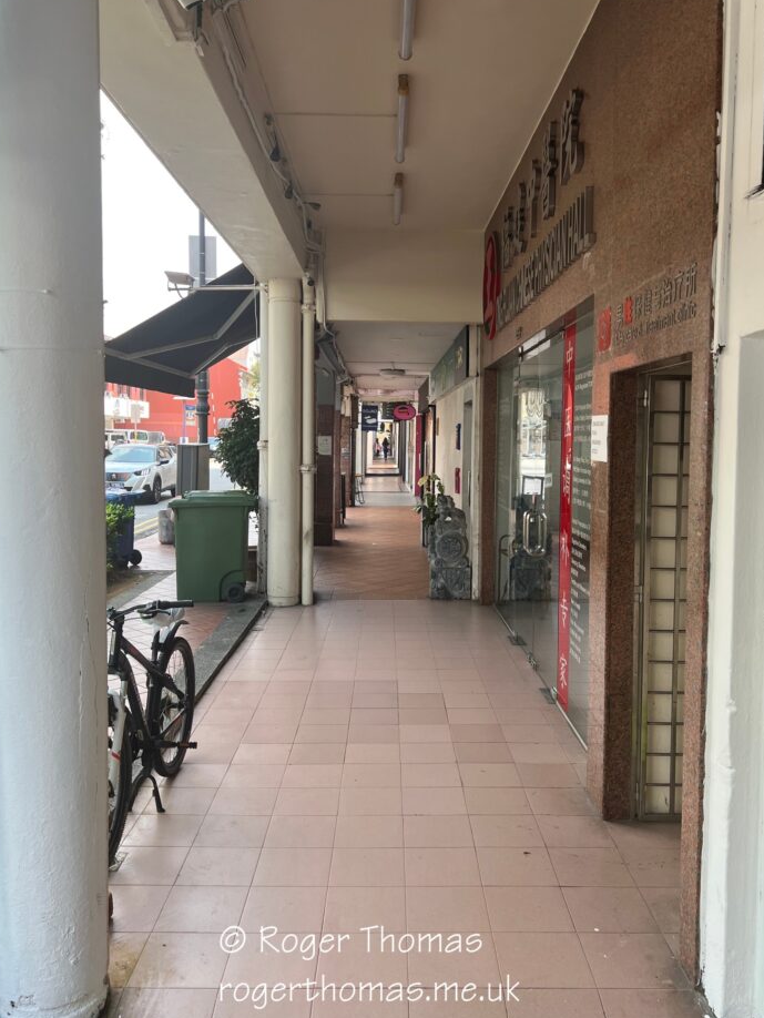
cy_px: 481
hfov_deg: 48.2
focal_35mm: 29
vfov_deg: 61.6
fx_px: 853
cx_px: 390
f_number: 1.5
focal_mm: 5.7
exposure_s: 1/502
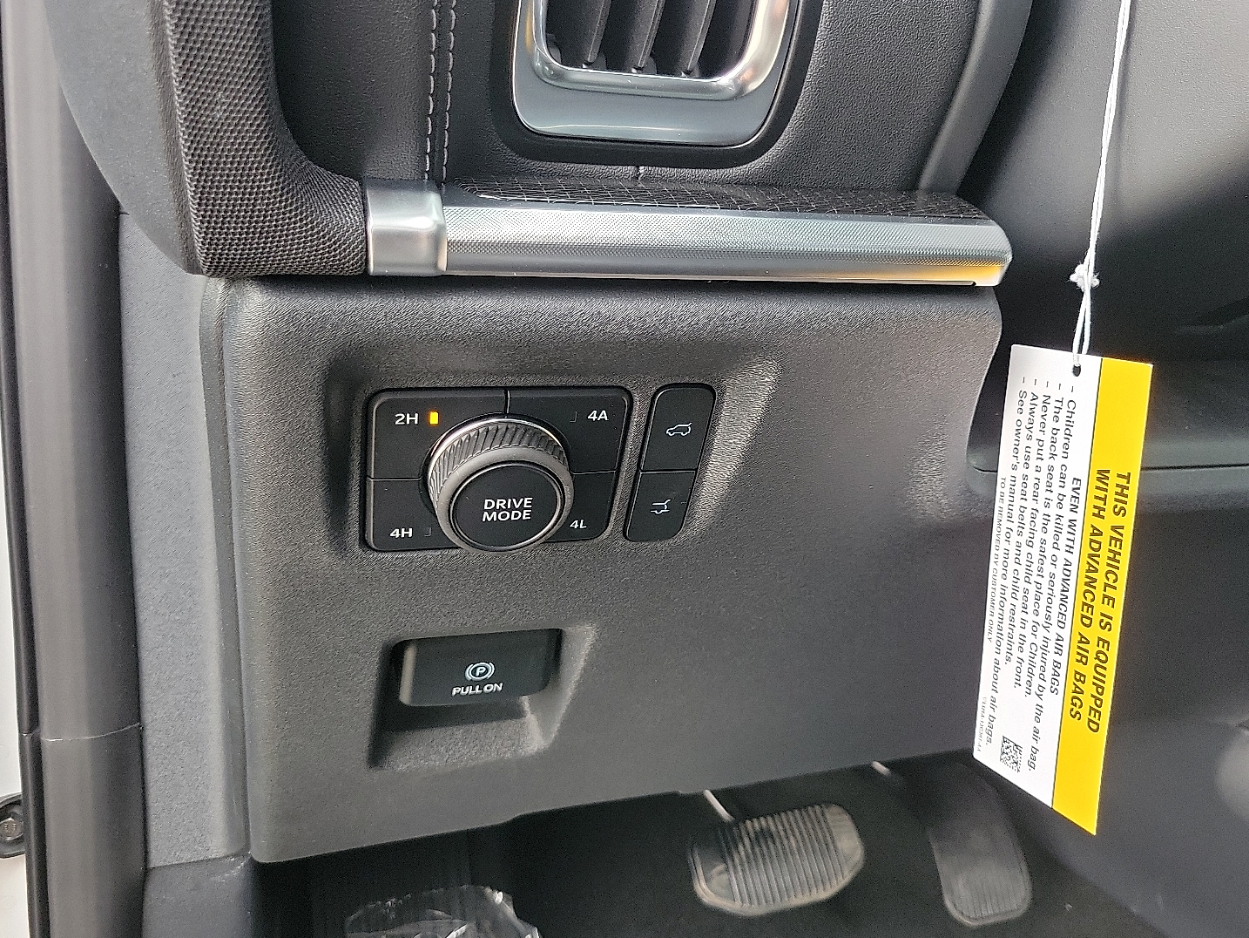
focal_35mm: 29
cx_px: 665
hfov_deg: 61.6
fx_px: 1047
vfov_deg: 48.2
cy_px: 474
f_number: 1.8
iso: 186
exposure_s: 1/59.2
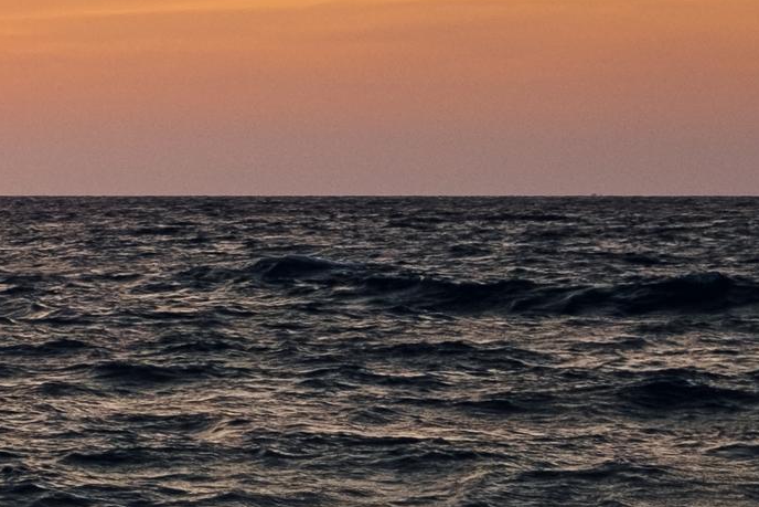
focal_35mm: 201
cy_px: 209
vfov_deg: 6.8
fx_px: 4238
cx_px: -534
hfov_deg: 9.8
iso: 200
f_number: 8
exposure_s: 1/60
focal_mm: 24
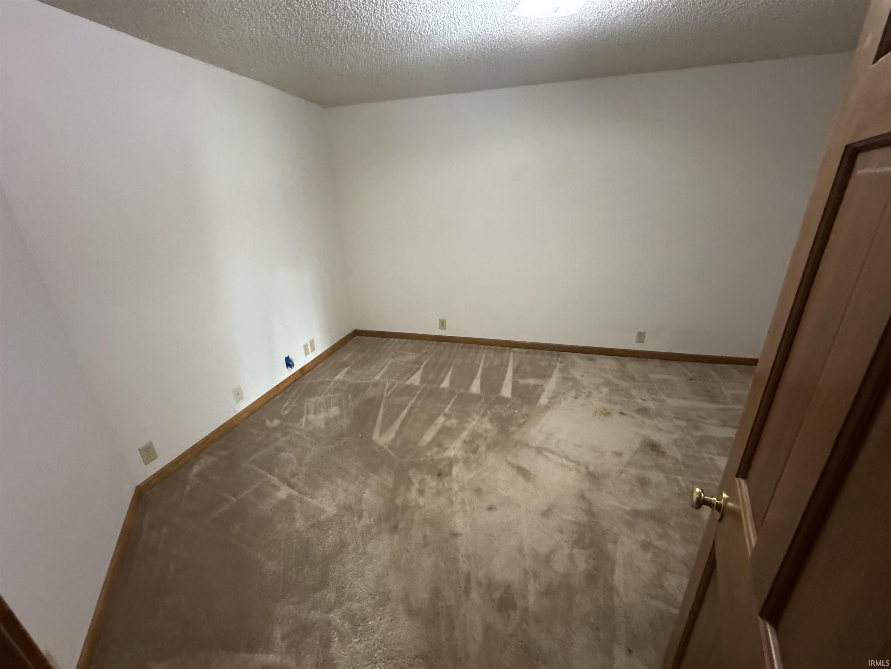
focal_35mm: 14
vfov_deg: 85.7
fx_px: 360
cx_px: 446
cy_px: 334
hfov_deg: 102.1
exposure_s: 1/60
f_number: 2.2
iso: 1000
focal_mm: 2.22
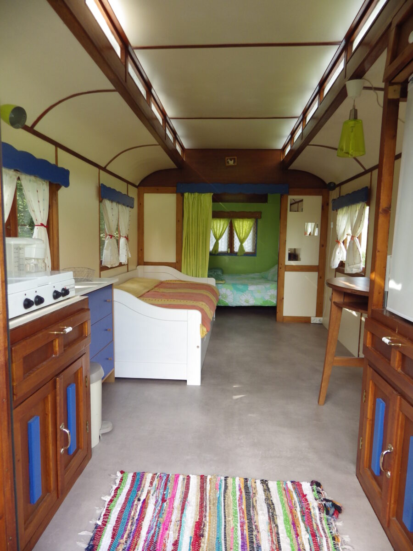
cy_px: 276
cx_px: 206
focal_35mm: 22
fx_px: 350
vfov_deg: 76.4
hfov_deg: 61.1
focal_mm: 4
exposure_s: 1/80
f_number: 3.1
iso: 100
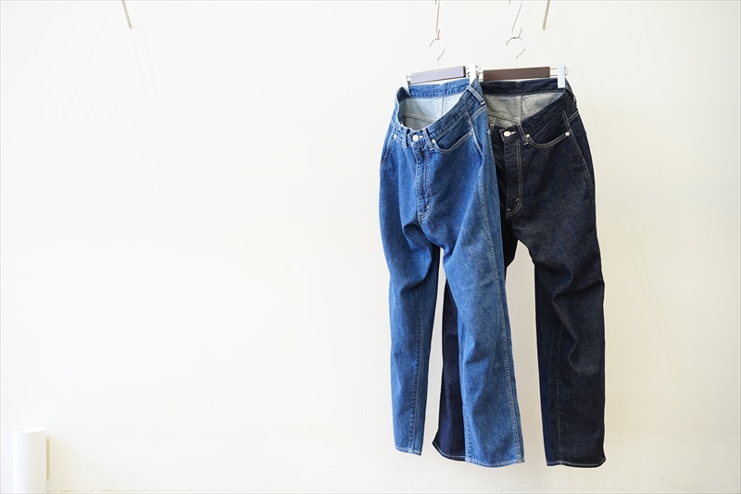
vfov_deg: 24.6
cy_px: 247
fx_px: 1132
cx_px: 370
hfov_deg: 36.3
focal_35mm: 55
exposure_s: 1/60
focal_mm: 55
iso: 800
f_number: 4
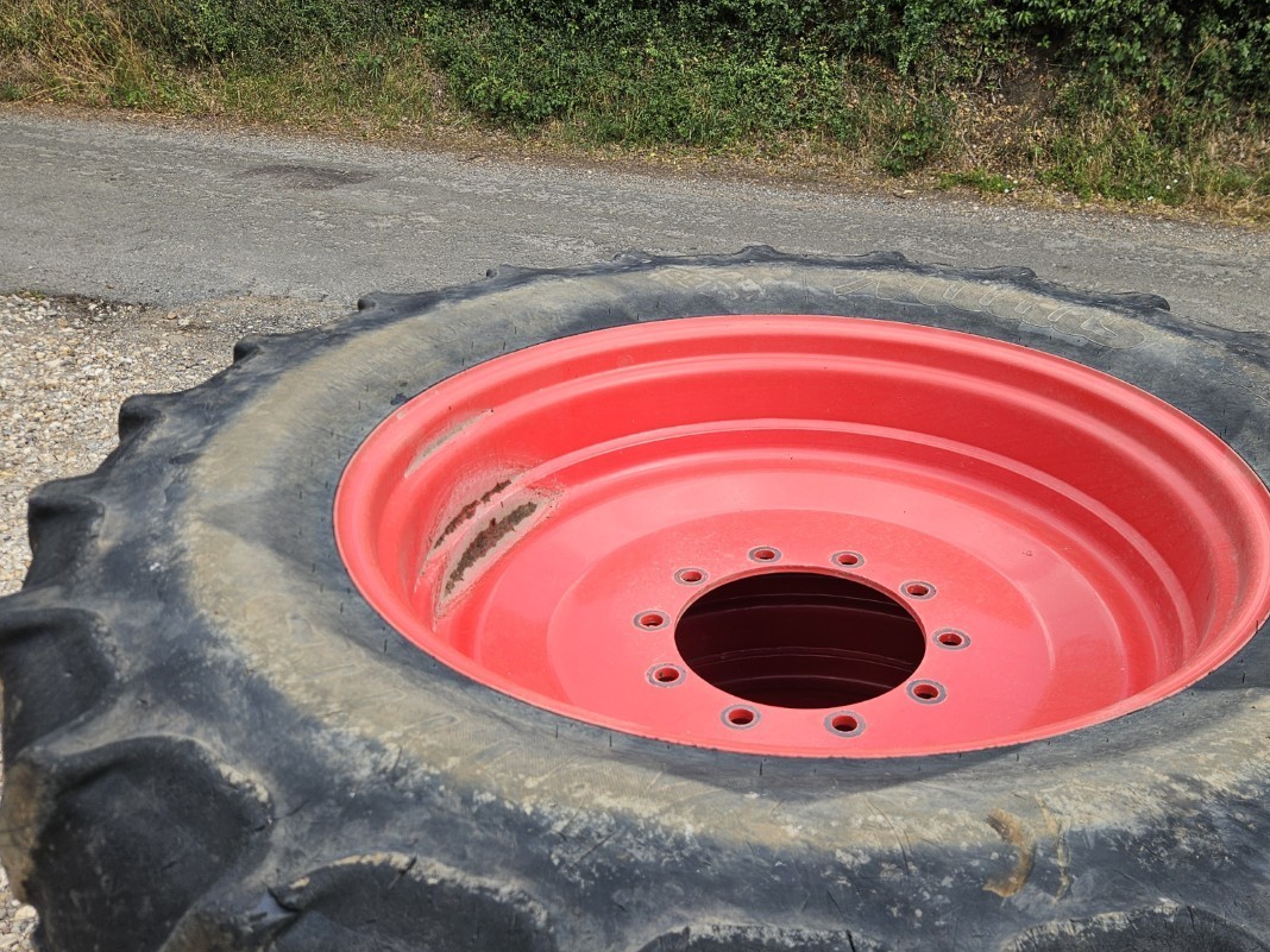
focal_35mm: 31
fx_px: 1137
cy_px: 537
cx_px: 771
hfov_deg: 57.8
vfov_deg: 45.3
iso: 25
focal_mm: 5.4
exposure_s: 1/508
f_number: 1.8
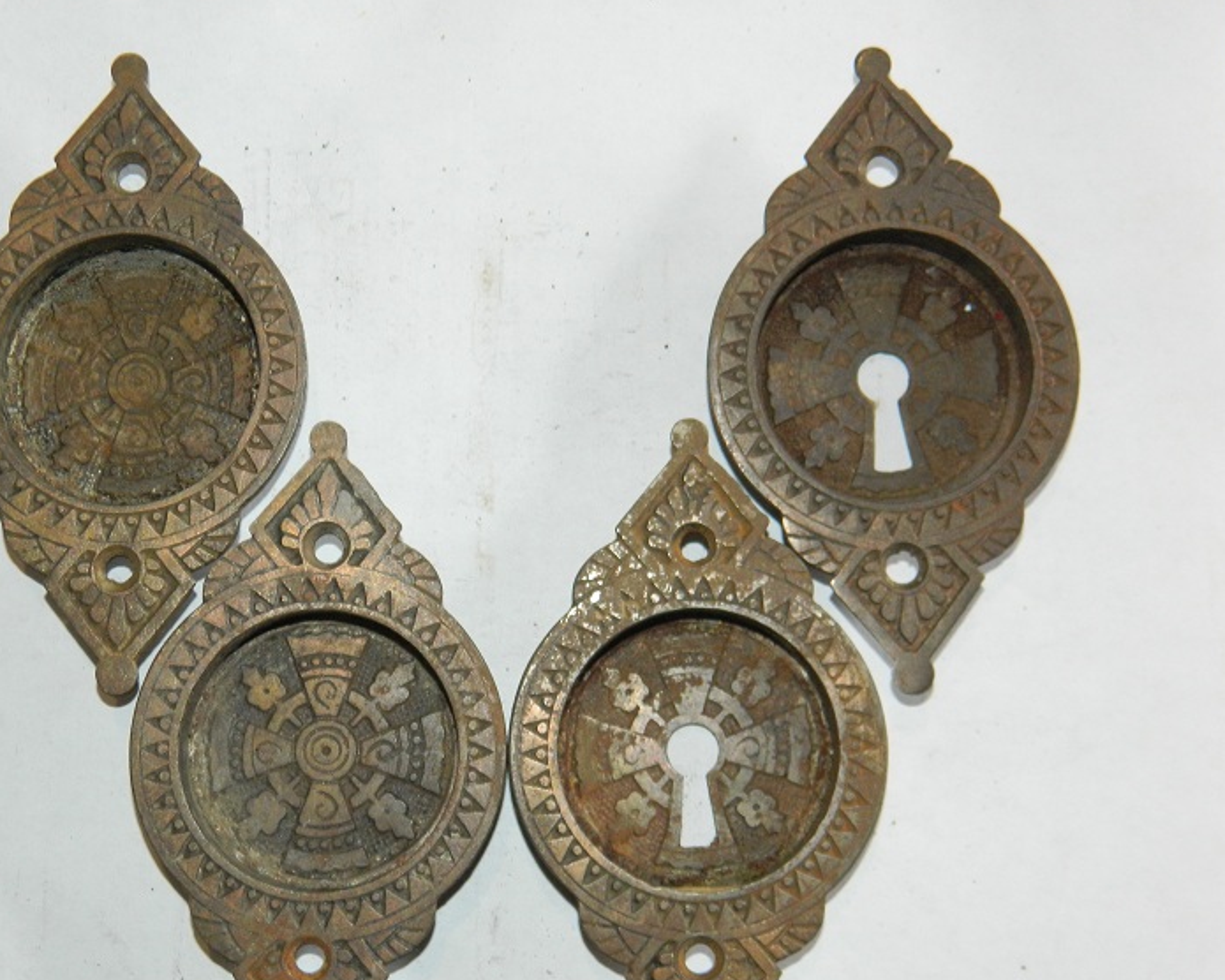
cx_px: 506
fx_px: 2067
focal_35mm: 57
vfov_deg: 26.7
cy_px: 552
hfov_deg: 32.9
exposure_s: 1/30
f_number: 3.6
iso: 200
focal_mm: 8.4
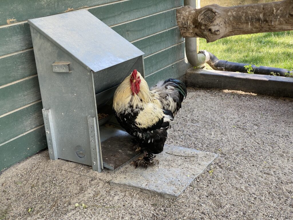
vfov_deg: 28.0
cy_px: 110
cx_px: 146
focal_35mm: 52
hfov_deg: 36.8
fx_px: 440
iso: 40
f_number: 2
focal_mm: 6
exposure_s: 1/121
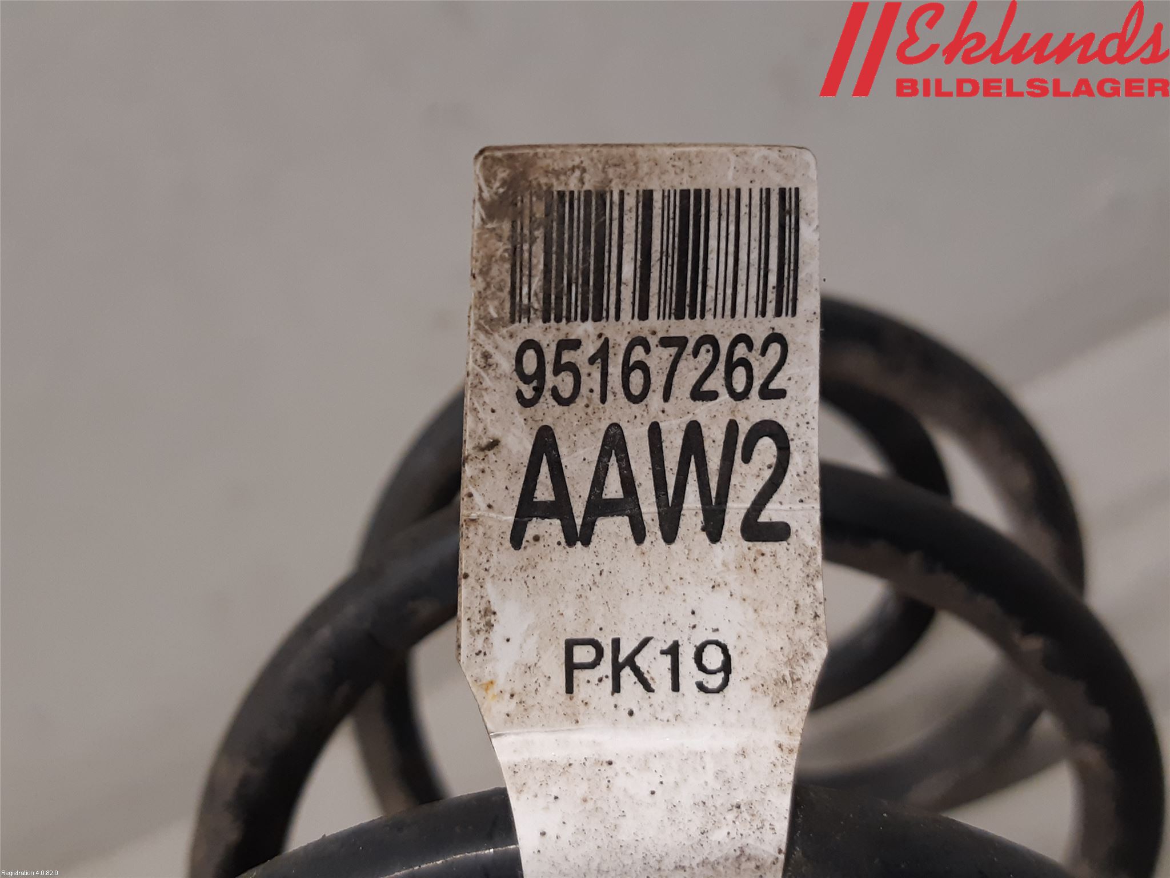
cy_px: 439
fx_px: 879
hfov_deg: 67.3
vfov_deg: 53.1
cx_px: 585
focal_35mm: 26
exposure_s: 1/50
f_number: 1.7
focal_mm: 3.93
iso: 160
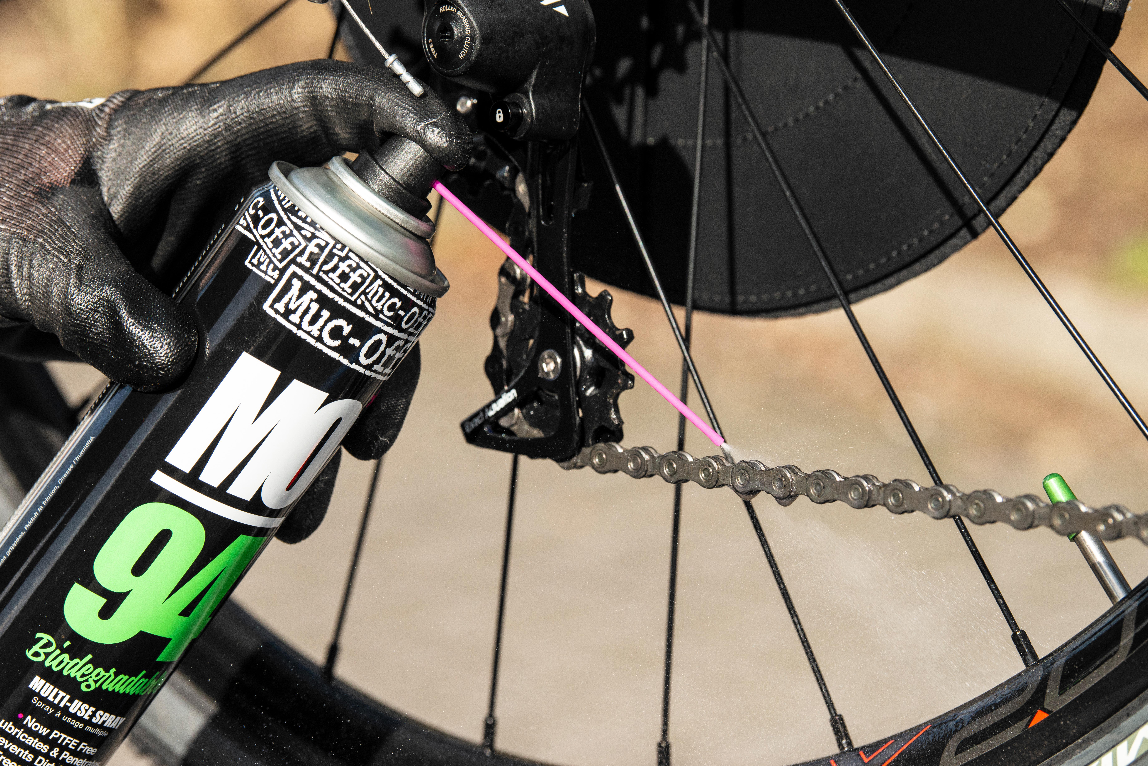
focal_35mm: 130
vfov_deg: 10.6
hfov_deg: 15.8
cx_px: 574
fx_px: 4147
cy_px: 383
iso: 1250
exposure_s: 1/2500
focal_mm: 130
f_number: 7.1
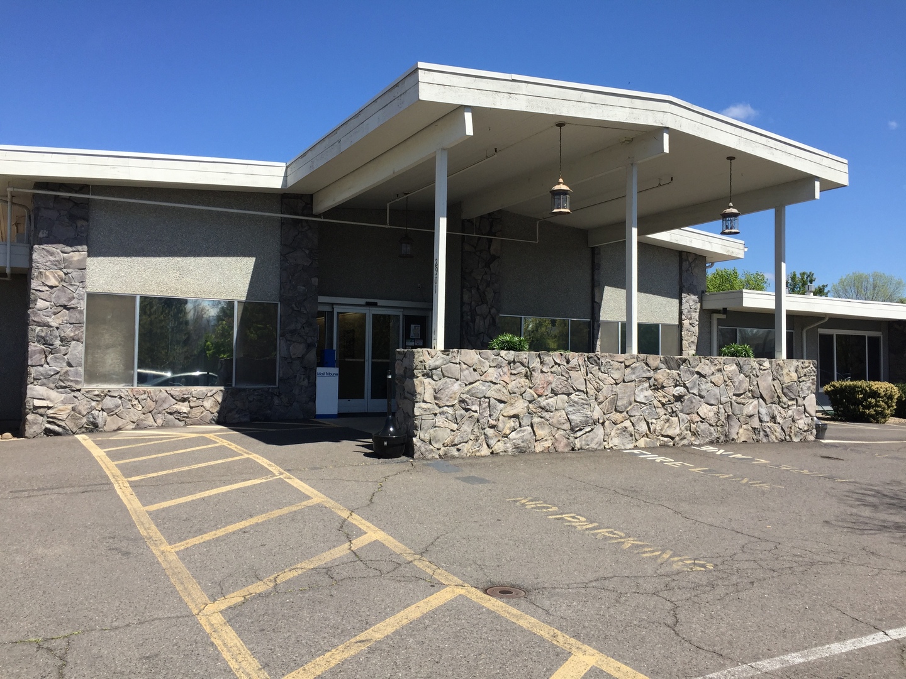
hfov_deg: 61.7
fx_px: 759
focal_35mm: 29
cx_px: 453
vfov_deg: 48.2
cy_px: 340
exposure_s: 1/1799
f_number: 2.2
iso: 32
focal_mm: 4.15
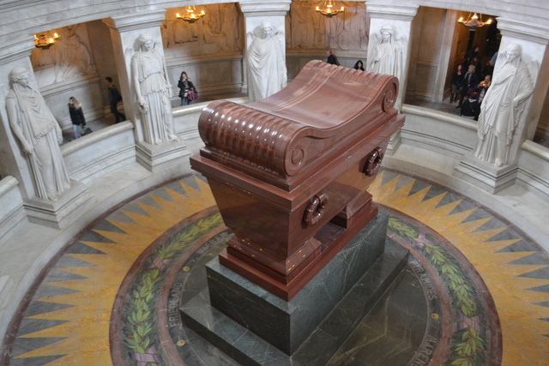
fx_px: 458
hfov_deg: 61.9
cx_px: 274
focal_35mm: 30
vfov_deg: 43.6
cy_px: 183
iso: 2000
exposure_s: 1/15
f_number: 3.8
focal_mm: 20
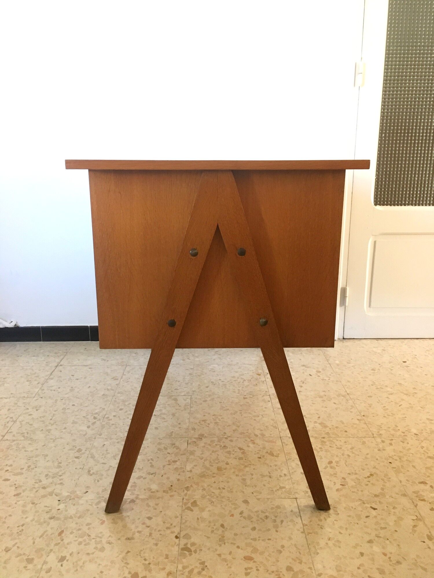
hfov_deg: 48.2
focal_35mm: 29
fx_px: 485
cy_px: 289
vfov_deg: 61.7
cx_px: 217
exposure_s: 1/33
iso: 200
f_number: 2.2
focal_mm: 4.15
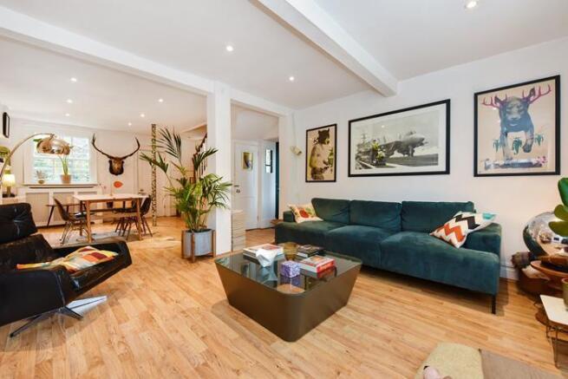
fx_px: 221
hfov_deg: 104.2
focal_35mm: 14
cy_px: 190
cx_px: 284
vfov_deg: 81.2
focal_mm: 14
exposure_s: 1/25
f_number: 8
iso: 400
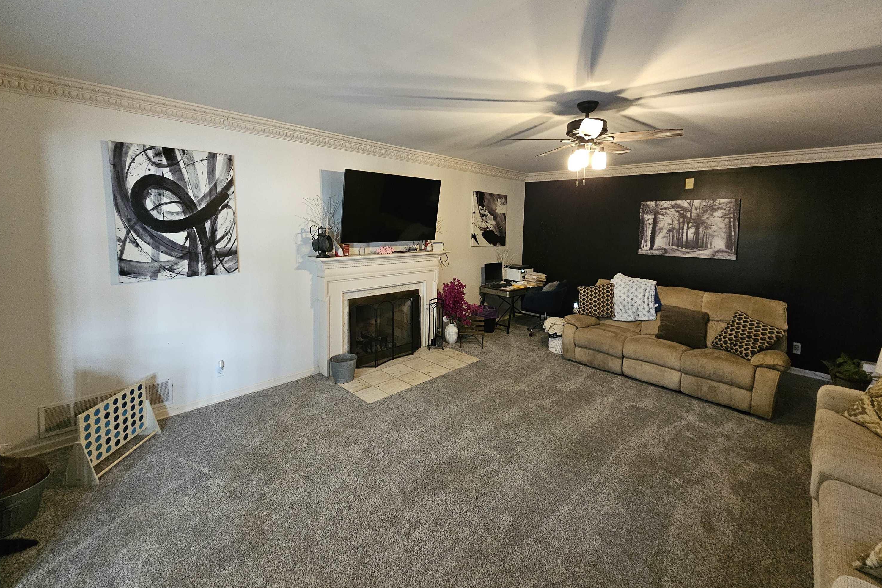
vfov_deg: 80.8
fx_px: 343
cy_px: 254
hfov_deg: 104.2
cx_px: 448
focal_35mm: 14
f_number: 2.2
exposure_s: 1/30
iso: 640
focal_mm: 2.2
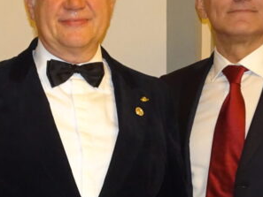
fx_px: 813
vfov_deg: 13.8
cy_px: 154
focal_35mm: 107
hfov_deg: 18.0
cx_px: 11
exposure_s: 1/40
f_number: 4
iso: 400
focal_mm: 5.26
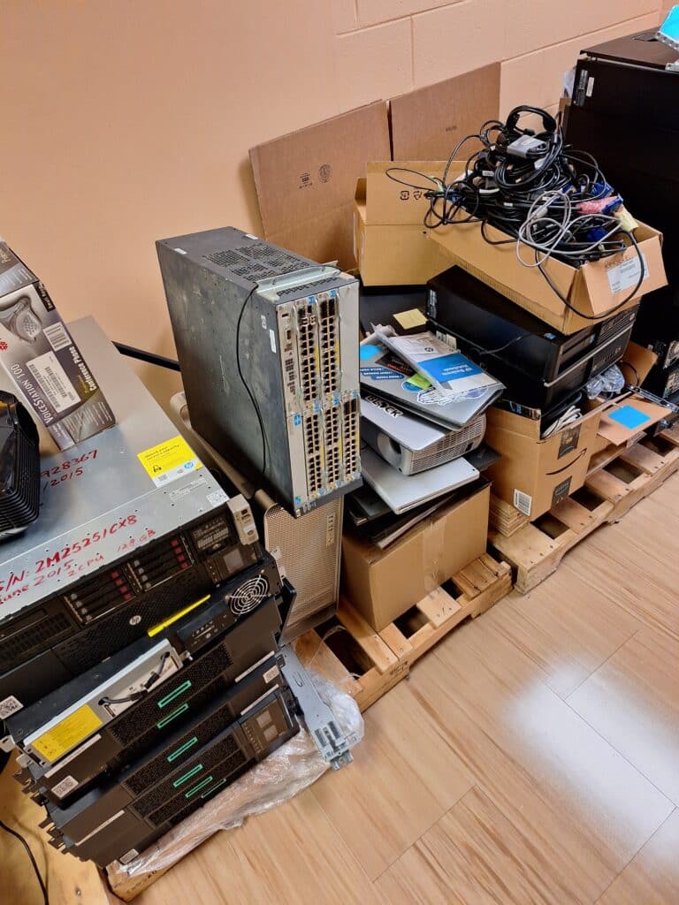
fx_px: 602
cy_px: 452
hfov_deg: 58.9
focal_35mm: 23
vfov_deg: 73.9
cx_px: 340
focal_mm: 5.54
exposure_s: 1/40
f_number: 1.8
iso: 200
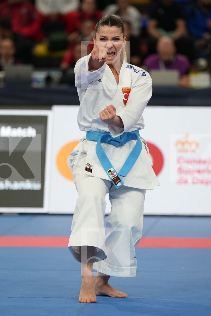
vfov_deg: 7.2
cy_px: 158
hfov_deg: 4.8
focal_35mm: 286
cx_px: 106
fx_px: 2514
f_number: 2.8
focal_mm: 191
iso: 1000
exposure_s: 1/500
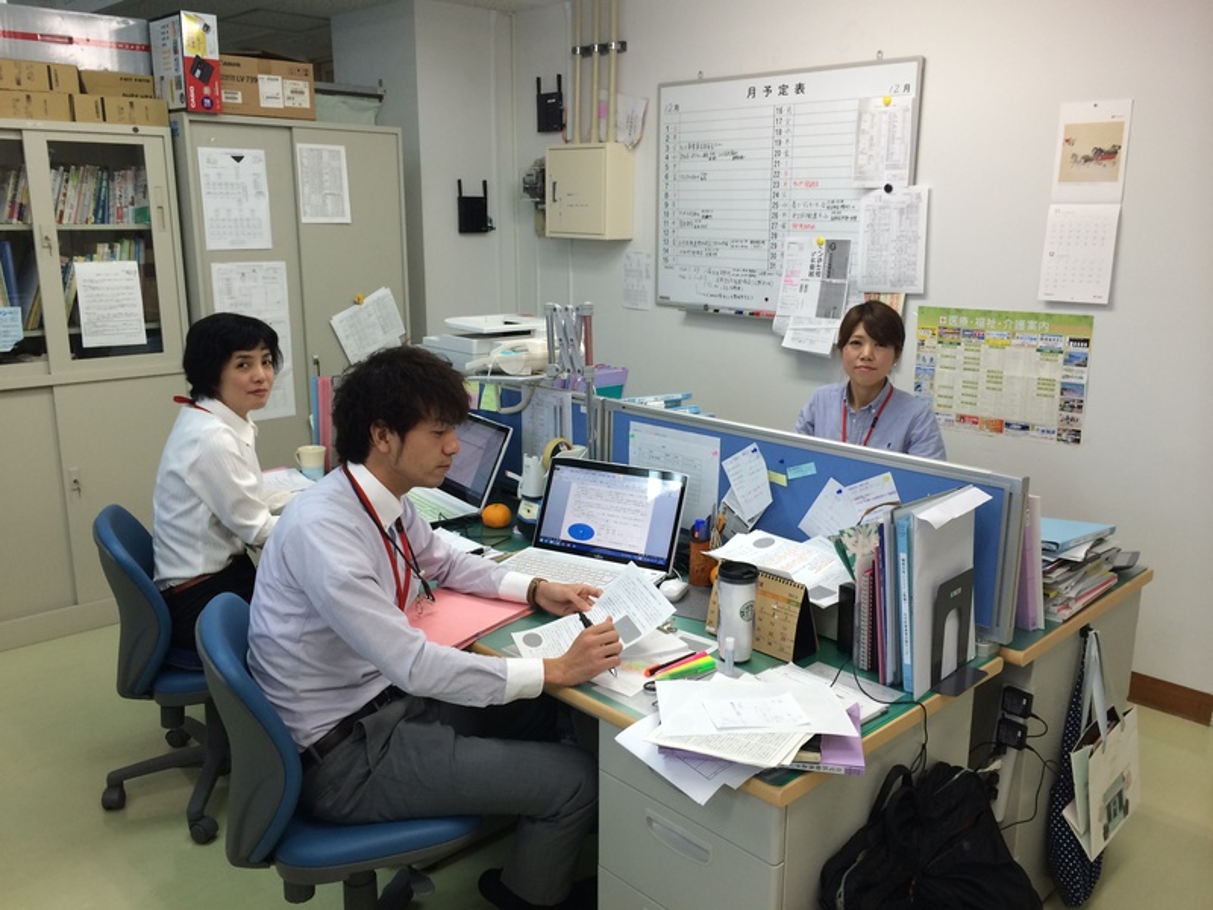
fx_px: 1051
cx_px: 606
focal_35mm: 30
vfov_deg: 46.8
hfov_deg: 60.0
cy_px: 455
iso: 40
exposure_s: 1/40
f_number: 2.2
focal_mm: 4.12
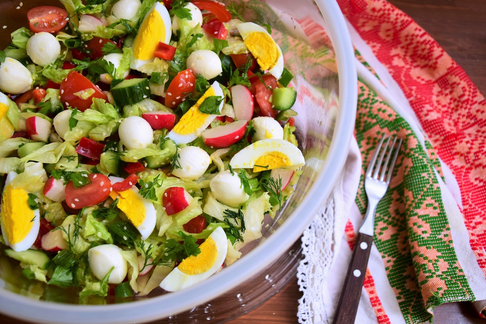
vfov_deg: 38.4
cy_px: 162
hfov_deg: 55.1
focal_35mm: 34
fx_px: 466
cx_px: 243
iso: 125
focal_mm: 23
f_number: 4
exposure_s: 1/160
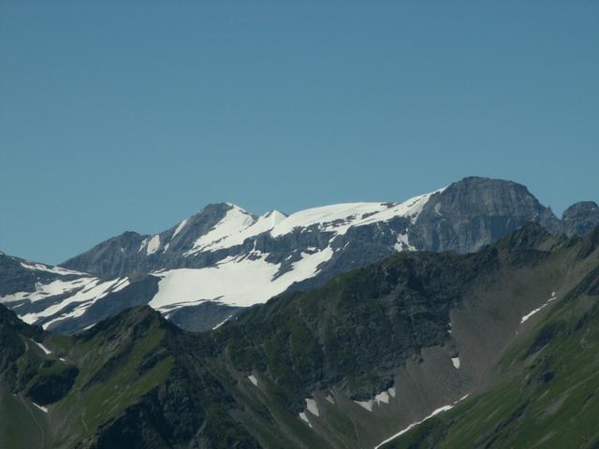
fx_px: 3184
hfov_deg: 10.7
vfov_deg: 8.1
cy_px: 224
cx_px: 300
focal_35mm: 184
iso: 50
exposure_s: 1/320
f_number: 8
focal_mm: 30.06
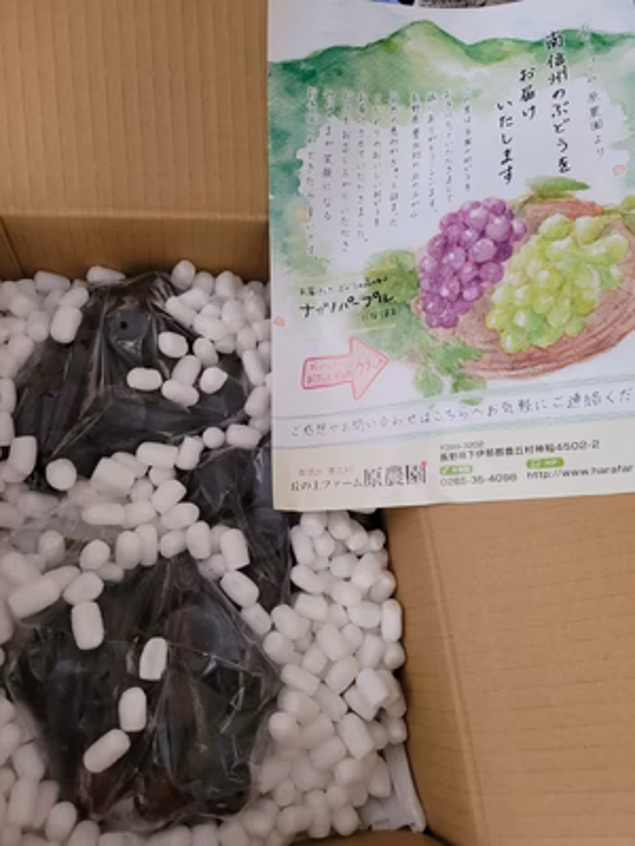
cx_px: 318
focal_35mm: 26
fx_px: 636
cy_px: 423
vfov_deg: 67.3
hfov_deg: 53.1
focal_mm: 5.4
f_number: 1.8
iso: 640
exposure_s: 1/33
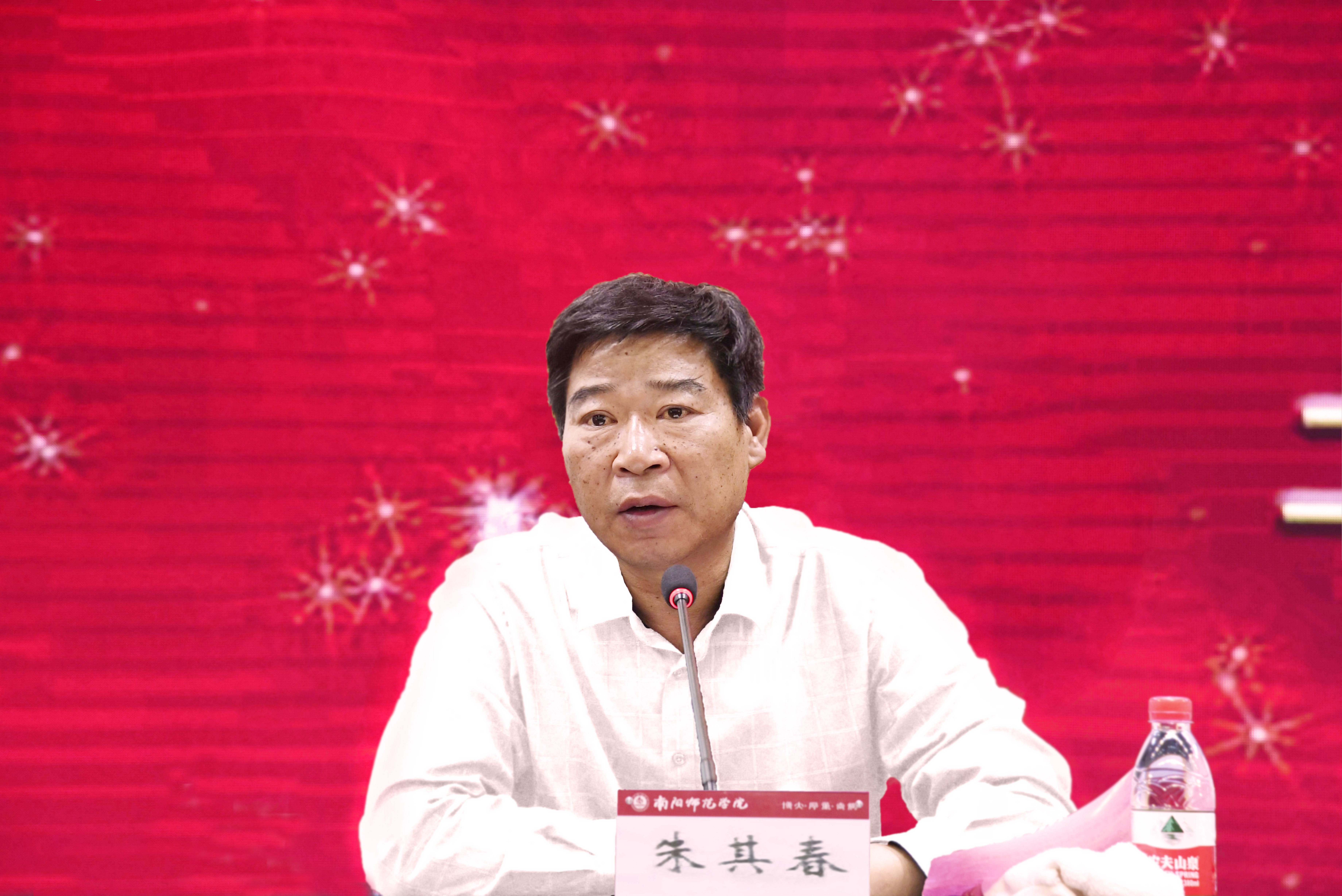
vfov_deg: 11.4
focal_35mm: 120
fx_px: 4474
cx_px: 671
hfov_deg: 17.1
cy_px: 448
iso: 1600
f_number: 7.1
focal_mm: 120
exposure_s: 1/200
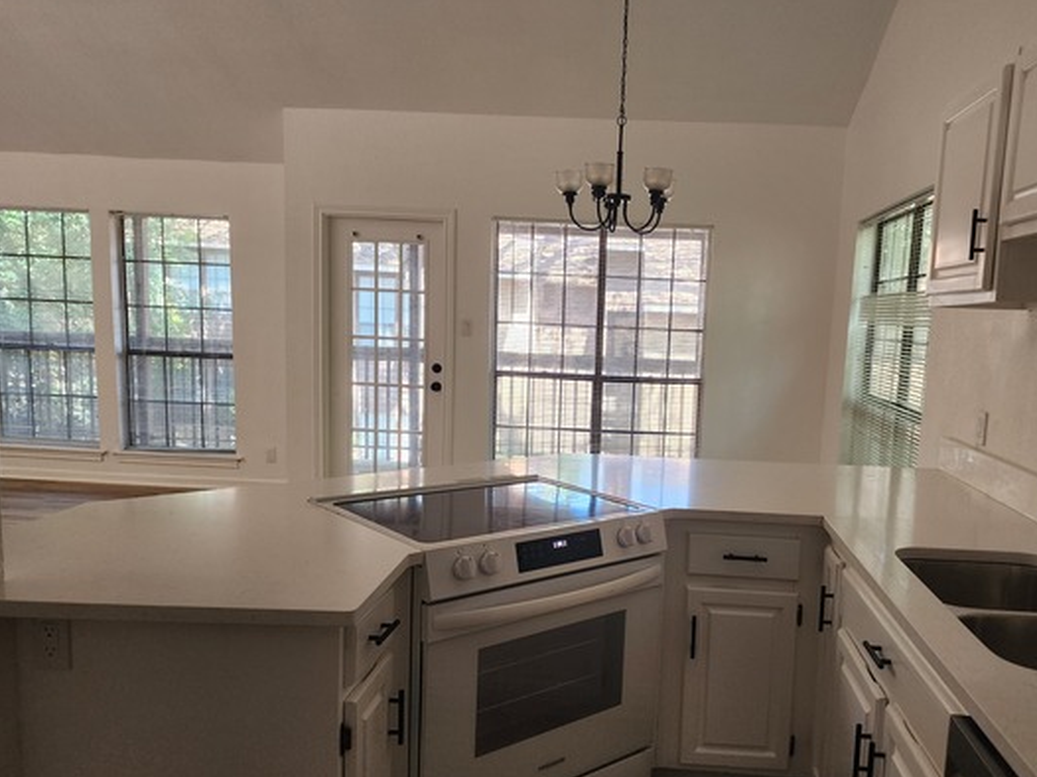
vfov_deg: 49.7
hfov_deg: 62.9
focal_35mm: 28
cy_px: 418
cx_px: 627
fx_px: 838
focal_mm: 6.4
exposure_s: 1/120
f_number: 1.8
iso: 160
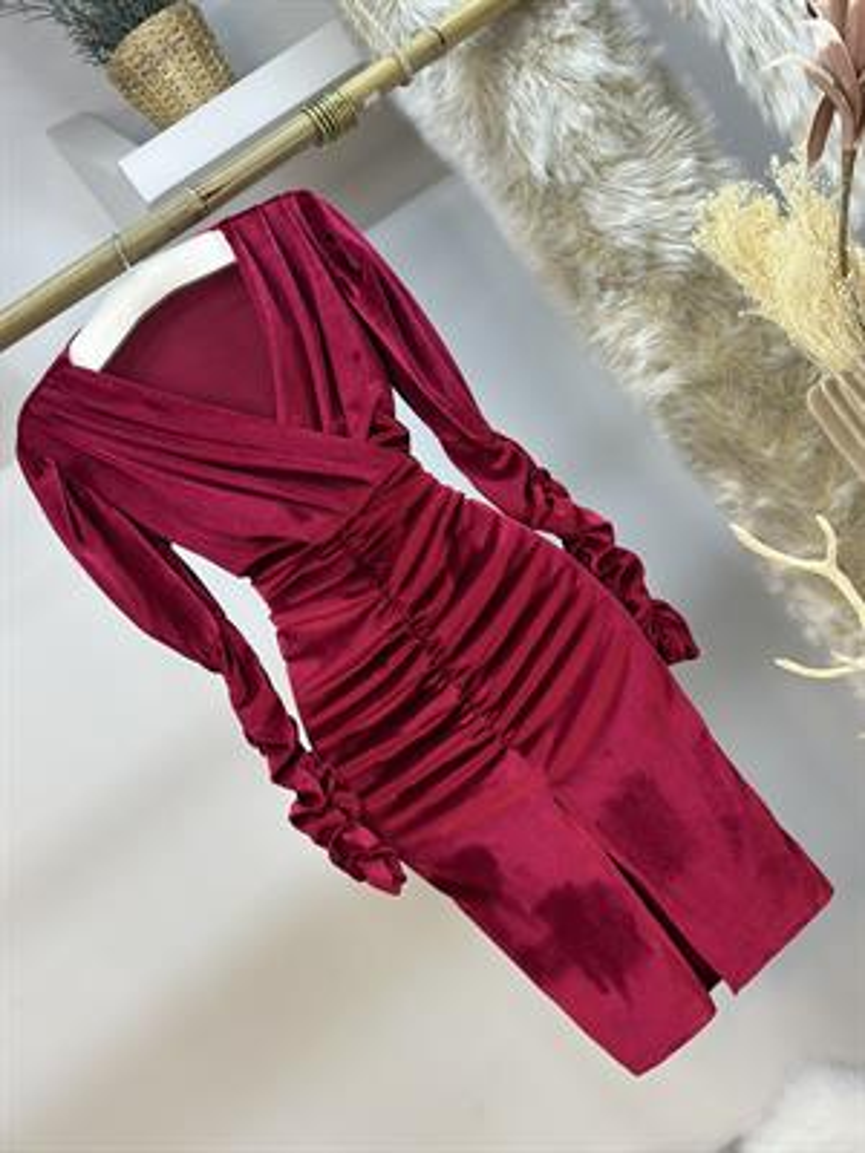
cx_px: 432
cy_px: 576
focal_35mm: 48
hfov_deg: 30.3
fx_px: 1599
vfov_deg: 39.7
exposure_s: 1/100
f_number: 1.78
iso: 100
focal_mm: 6.86
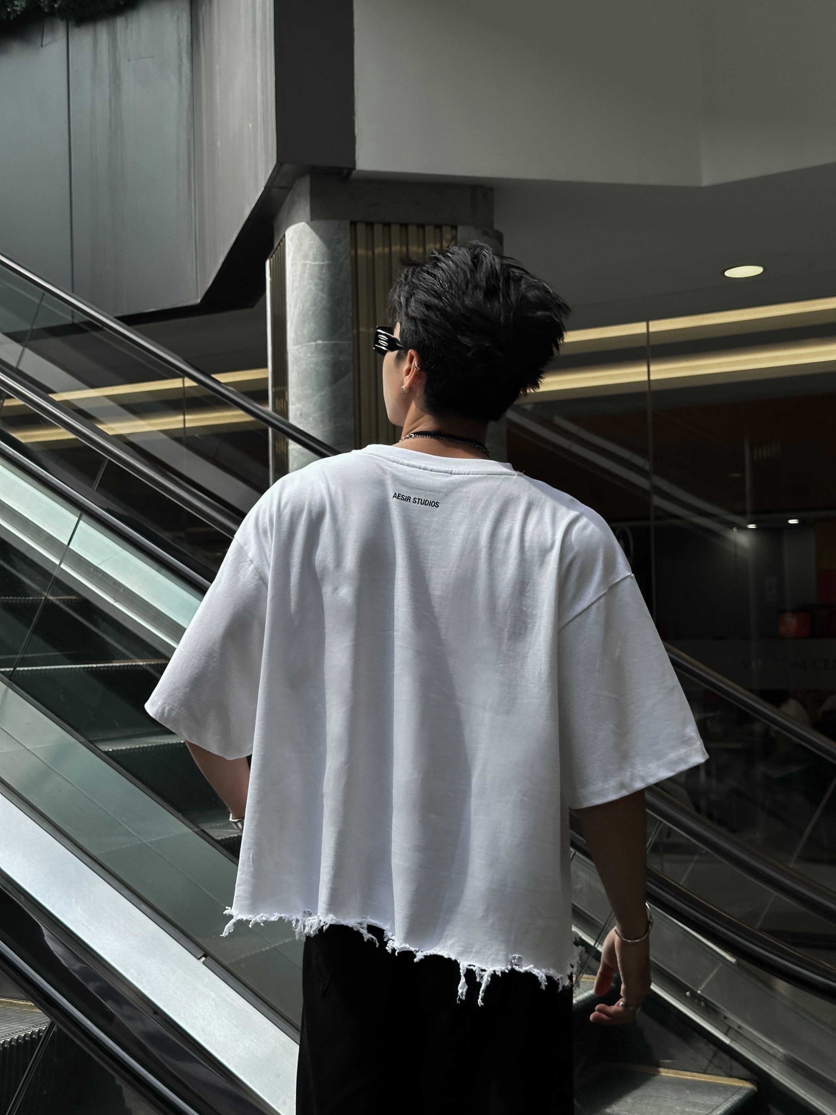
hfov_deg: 30.3
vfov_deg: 39.7
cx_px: 418
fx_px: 1546
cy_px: 558
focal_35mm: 48
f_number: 1.8
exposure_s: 1/1250
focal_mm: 6.86
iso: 64
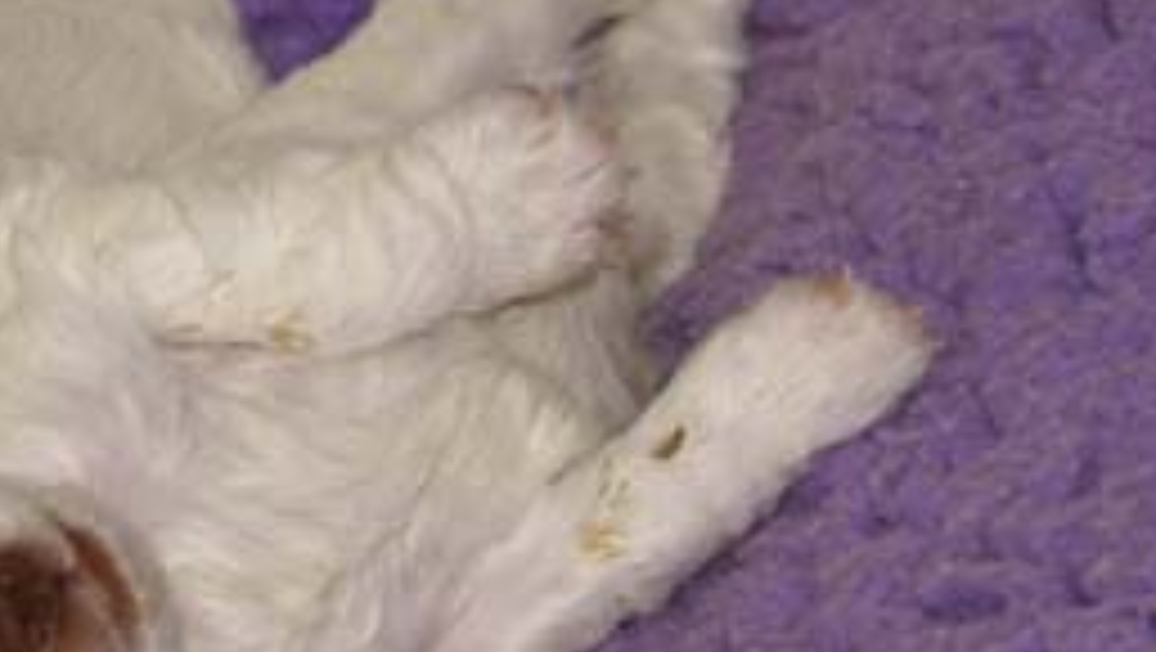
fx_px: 8988
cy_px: 137
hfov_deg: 7.3
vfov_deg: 4.2
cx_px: -157
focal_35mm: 293
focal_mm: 60
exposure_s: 1/100
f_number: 5.6
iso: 400
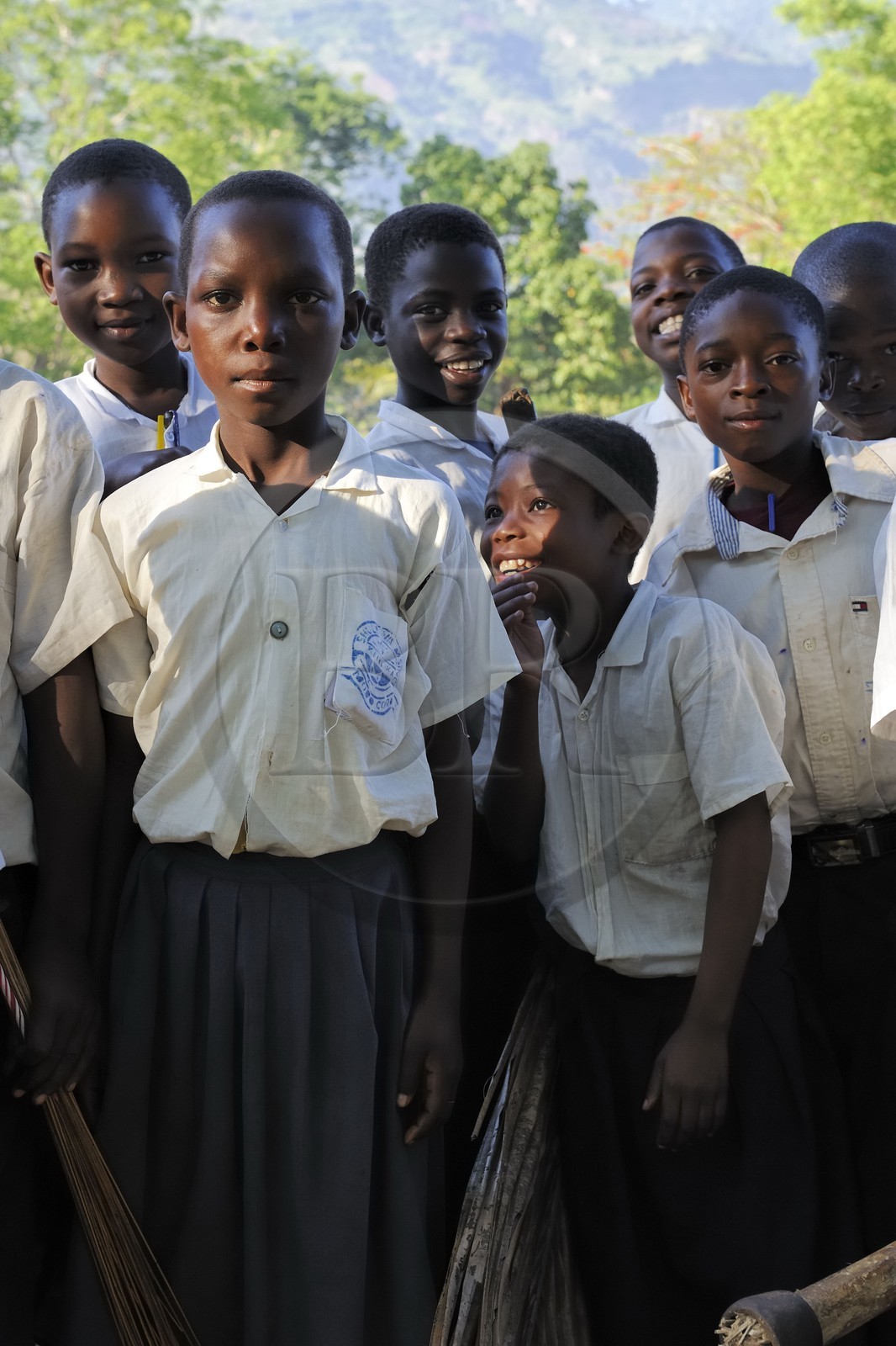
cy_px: 673
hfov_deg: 21.9
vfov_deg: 32.4
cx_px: 448
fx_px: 2315
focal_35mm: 62
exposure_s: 1/160
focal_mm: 62
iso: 400
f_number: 8
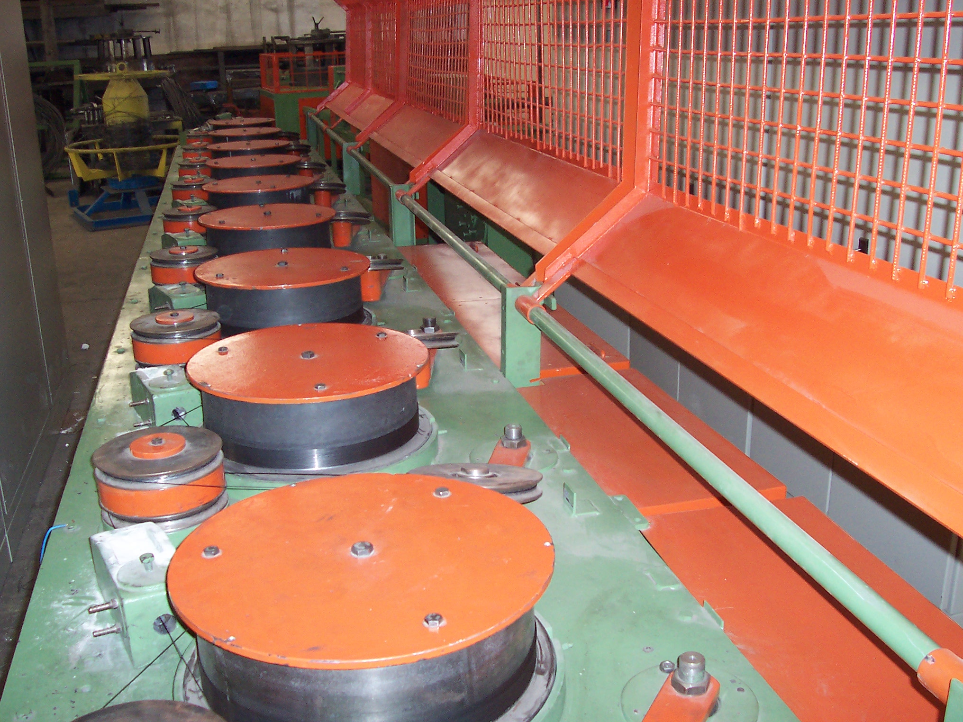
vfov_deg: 38.7
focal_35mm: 37
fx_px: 1029
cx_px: 482
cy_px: 361
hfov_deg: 50.1
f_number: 2.8
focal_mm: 5.6
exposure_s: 1/60
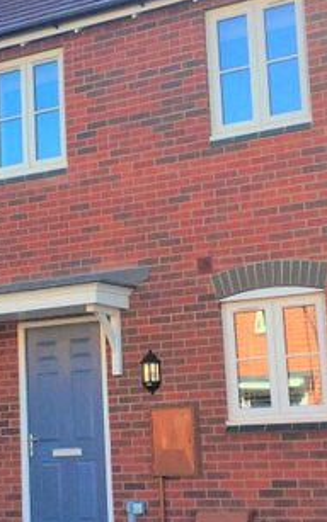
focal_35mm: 75
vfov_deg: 27.5
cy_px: 268
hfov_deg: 17.3
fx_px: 1069
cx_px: 66
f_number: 2.4
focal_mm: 3.3
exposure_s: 1/503
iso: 25
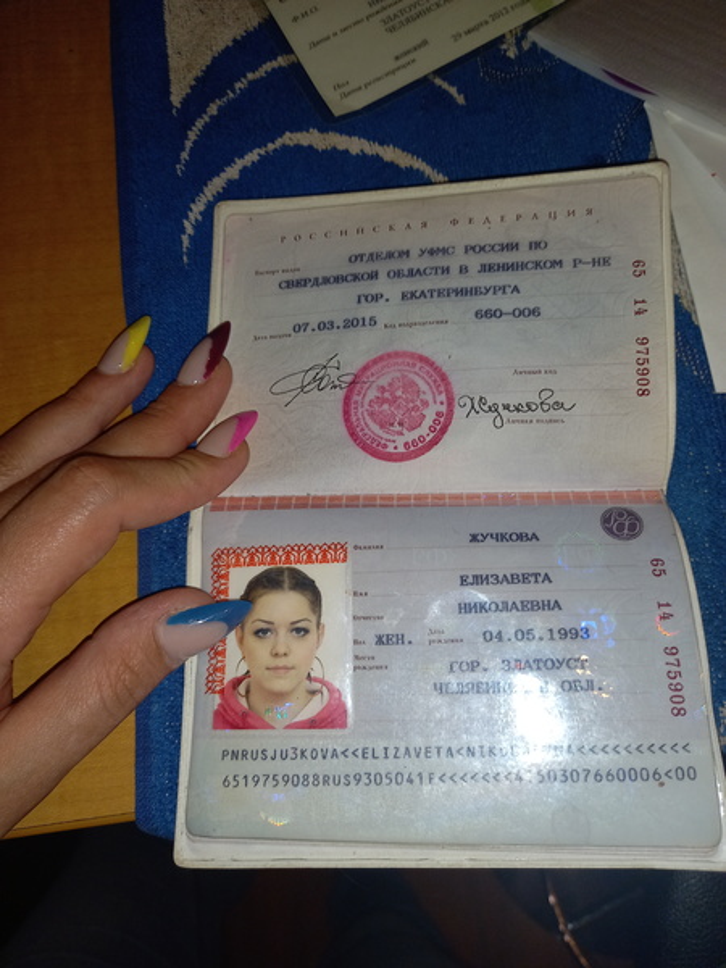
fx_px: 699
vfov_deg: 69.4
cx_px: 363
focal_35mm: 25
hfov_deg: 54.9
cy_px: 484
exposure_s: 1/100
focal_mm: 4.6
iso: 40
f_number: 2
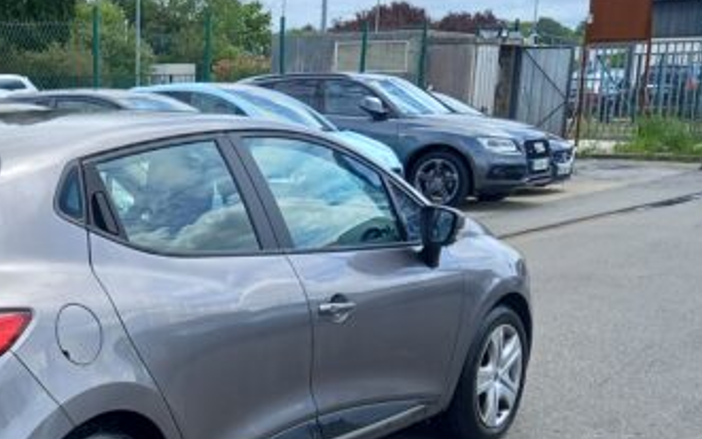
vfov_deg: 20.0
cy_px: 386
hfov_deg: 30.5
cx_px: 68
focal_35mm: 64
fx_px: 1225
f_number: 2
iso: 25
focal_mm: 4.6
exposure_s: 1/367
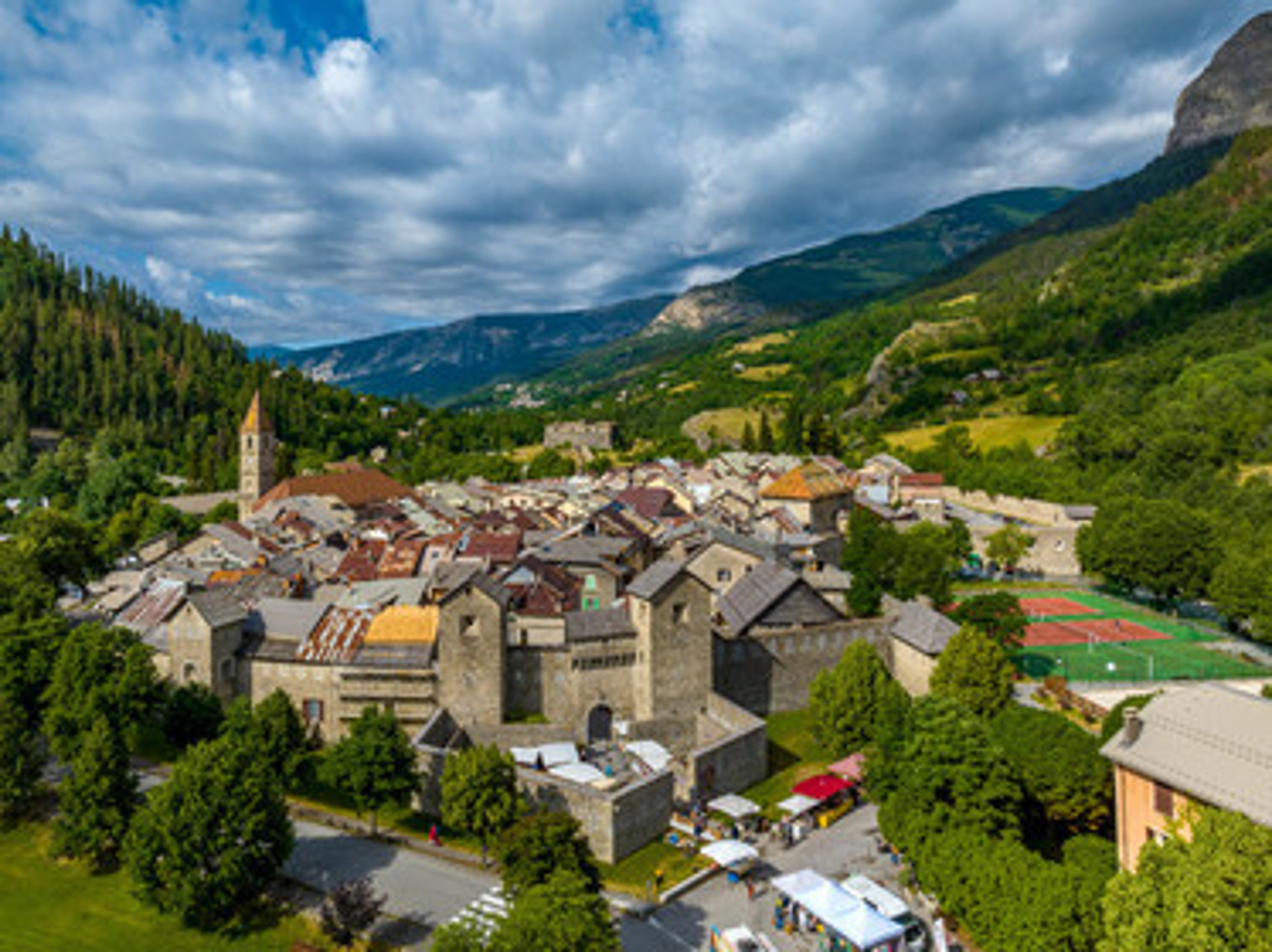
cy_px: 476
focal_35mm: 24
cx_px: 636
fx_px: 881
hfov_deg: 71.6
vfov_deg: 56.8
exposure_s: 1/400
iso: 200
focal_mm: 12.3
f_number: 11
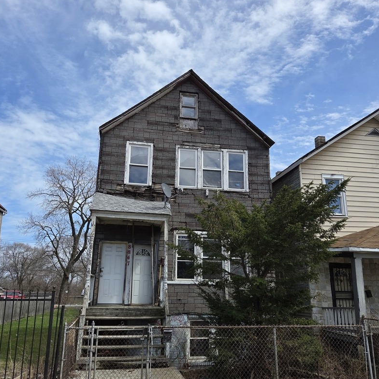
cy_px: 214
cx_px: 184
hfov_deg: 57.3
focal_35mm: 28
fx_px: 347
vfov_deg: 57.1
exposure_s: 1/5129
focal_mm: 5.4
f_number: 1.8
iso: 80
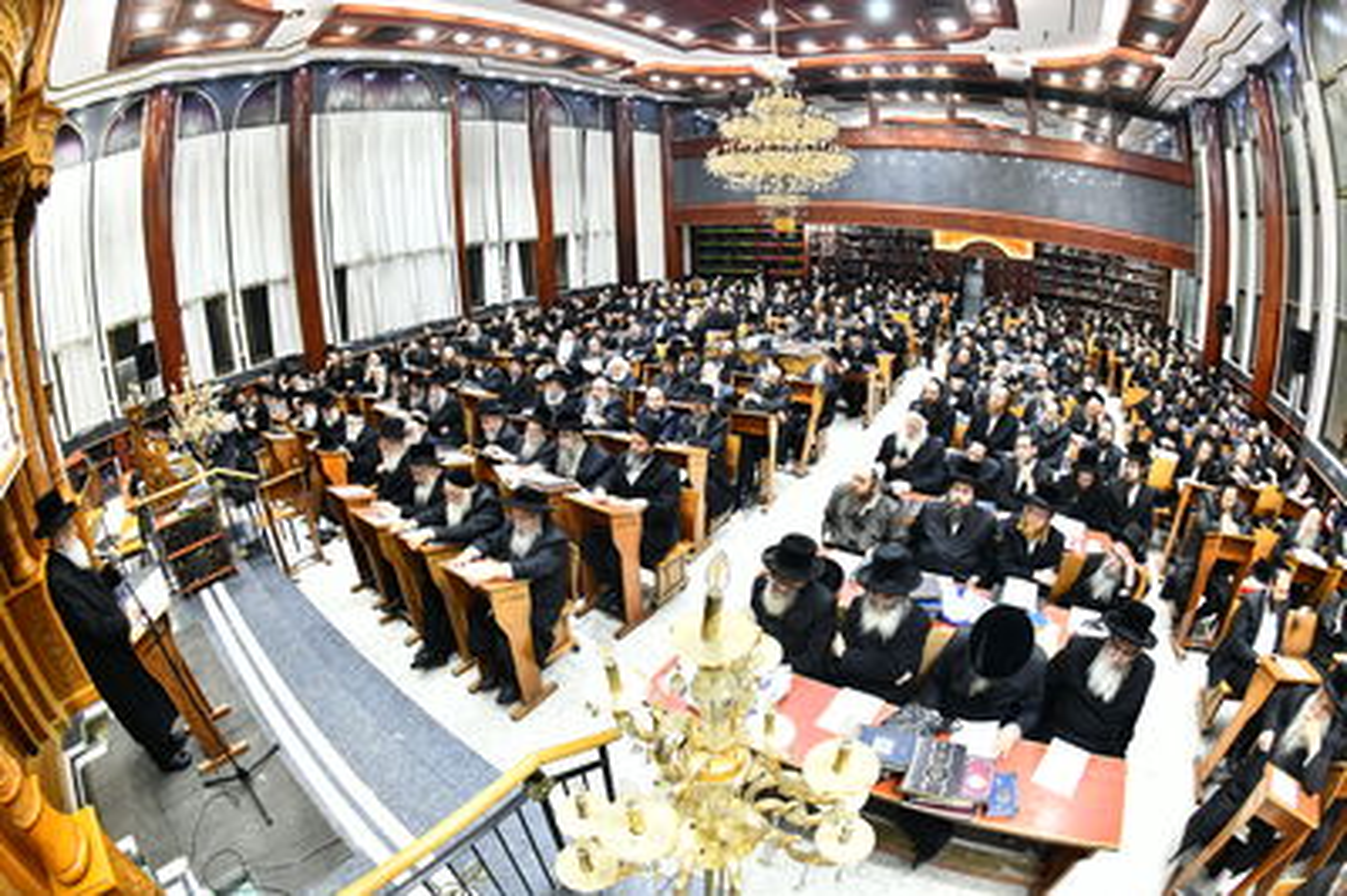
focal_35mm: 16
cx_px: 674
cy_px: 448
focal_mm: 16
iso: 2500
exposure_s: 1/160
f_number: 5.6
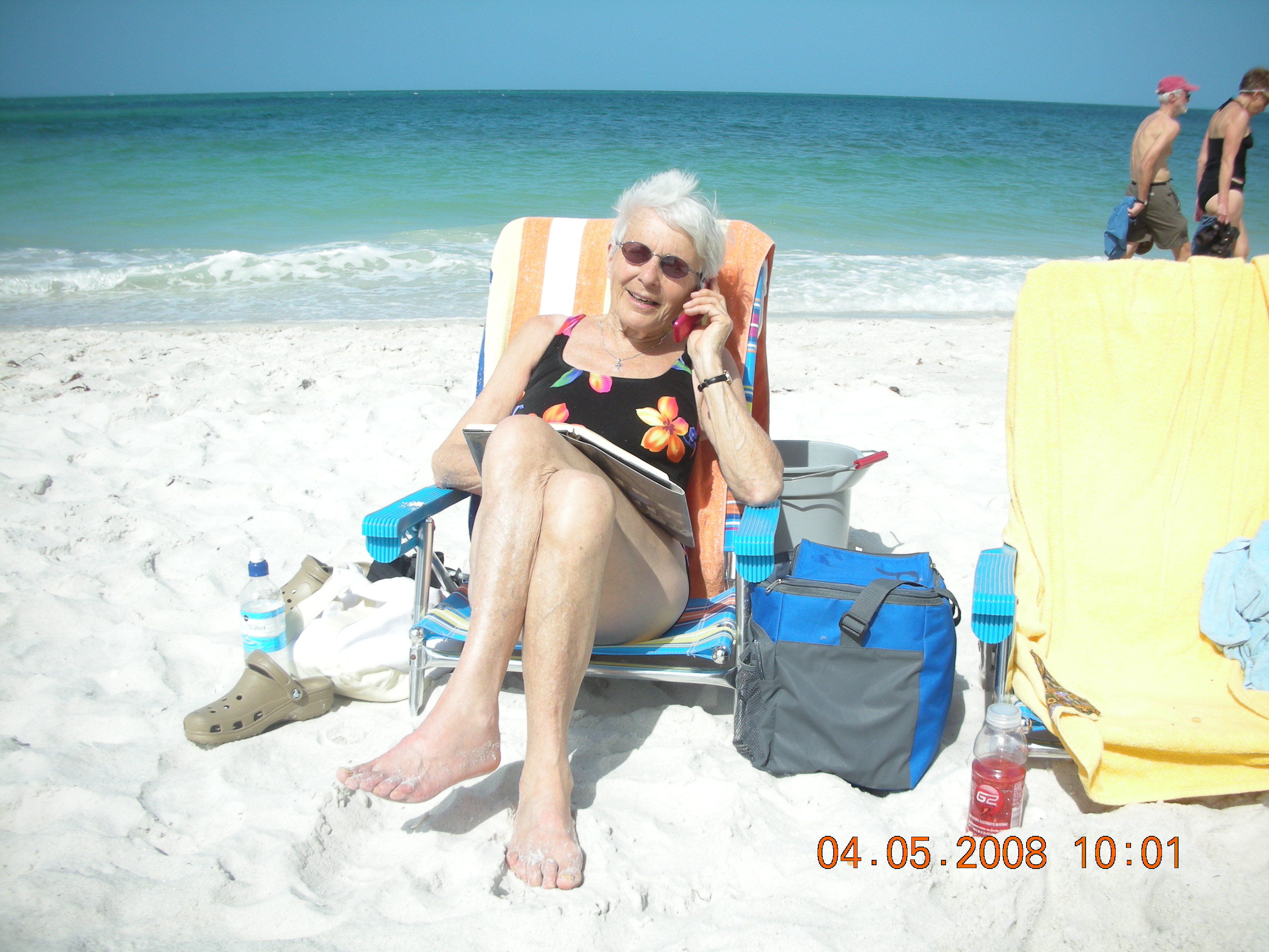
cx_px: 634
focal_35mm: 35
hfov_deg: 52.6
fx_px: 1283
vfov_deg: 40.7
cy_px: 476
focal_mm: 5.8
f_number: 7.9
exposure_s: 1/130
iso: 50
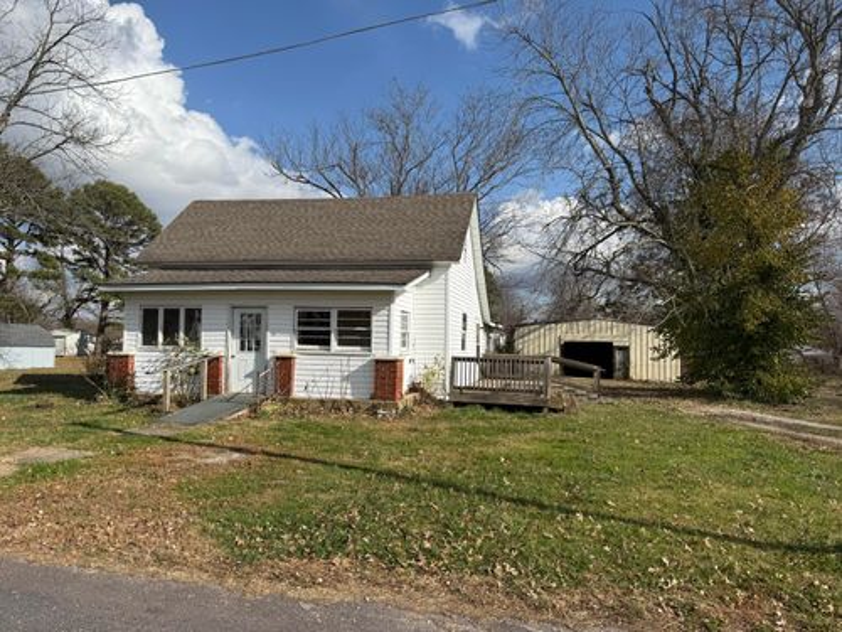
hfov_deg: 71.6
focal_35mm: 24
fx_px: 584
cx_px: 421
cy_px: 316
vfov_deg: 56.8
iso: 80
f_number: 1.78
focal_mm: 6.76
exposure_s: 1/6173
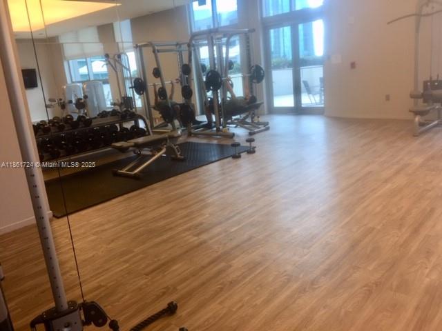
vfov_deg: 48.2
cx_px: 221
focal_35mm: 29
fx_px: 370
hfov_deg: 61.7
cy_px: 166
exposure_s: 1/120
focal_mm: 4.15
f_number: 2.2
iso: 32
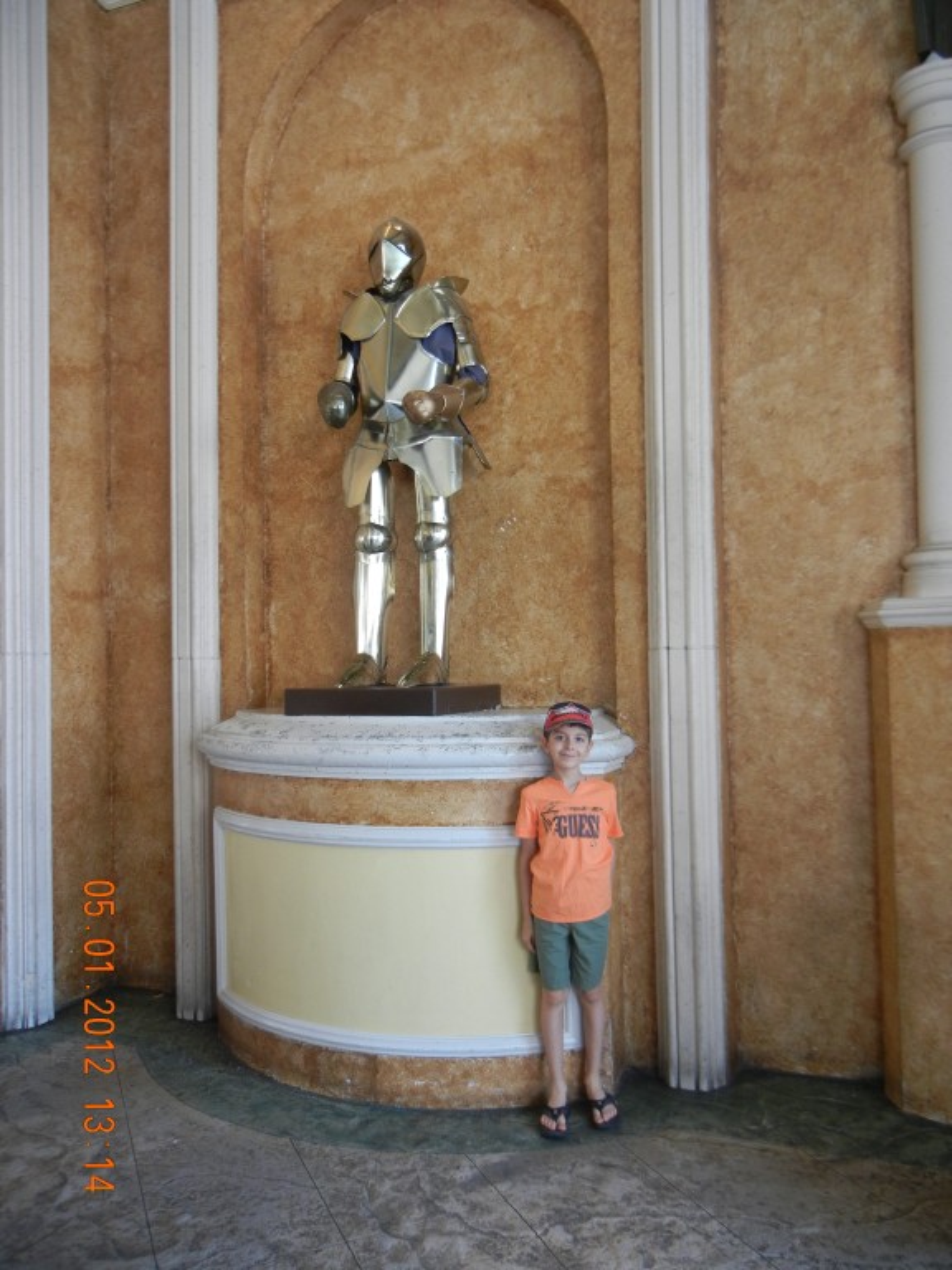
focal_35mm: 30
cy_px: 635
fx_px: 1100
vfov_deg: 60.0
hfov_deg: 46.8
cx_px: 476
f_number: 3.5
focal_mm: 5.4
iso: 200
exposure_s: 1/60
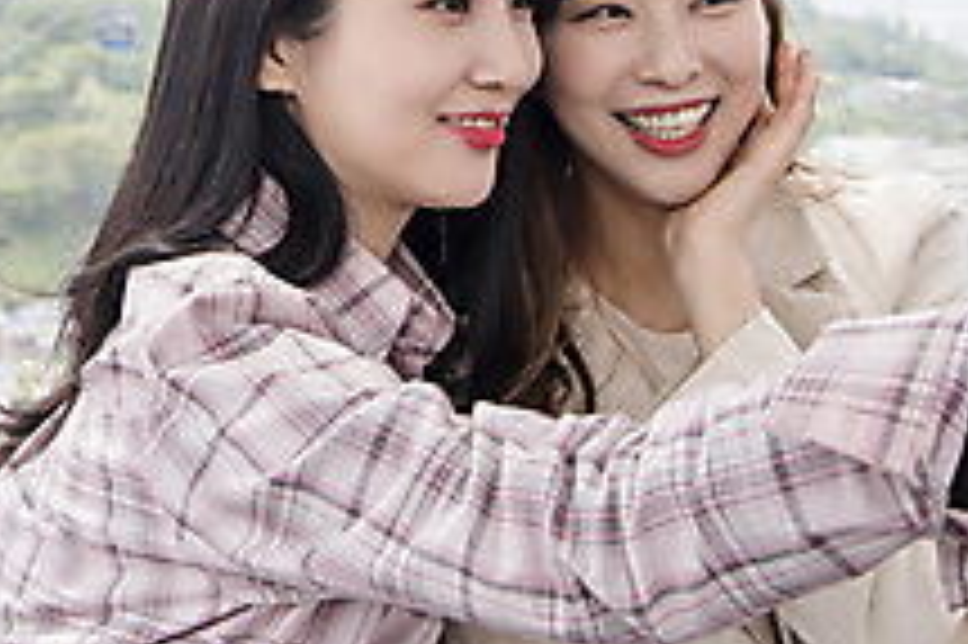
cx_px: 322
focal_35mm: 67
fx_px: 1800
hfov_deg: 29.9
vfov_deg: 19.8
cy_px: 41
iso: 160
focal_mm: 24
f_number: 5.6
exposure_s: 1/100
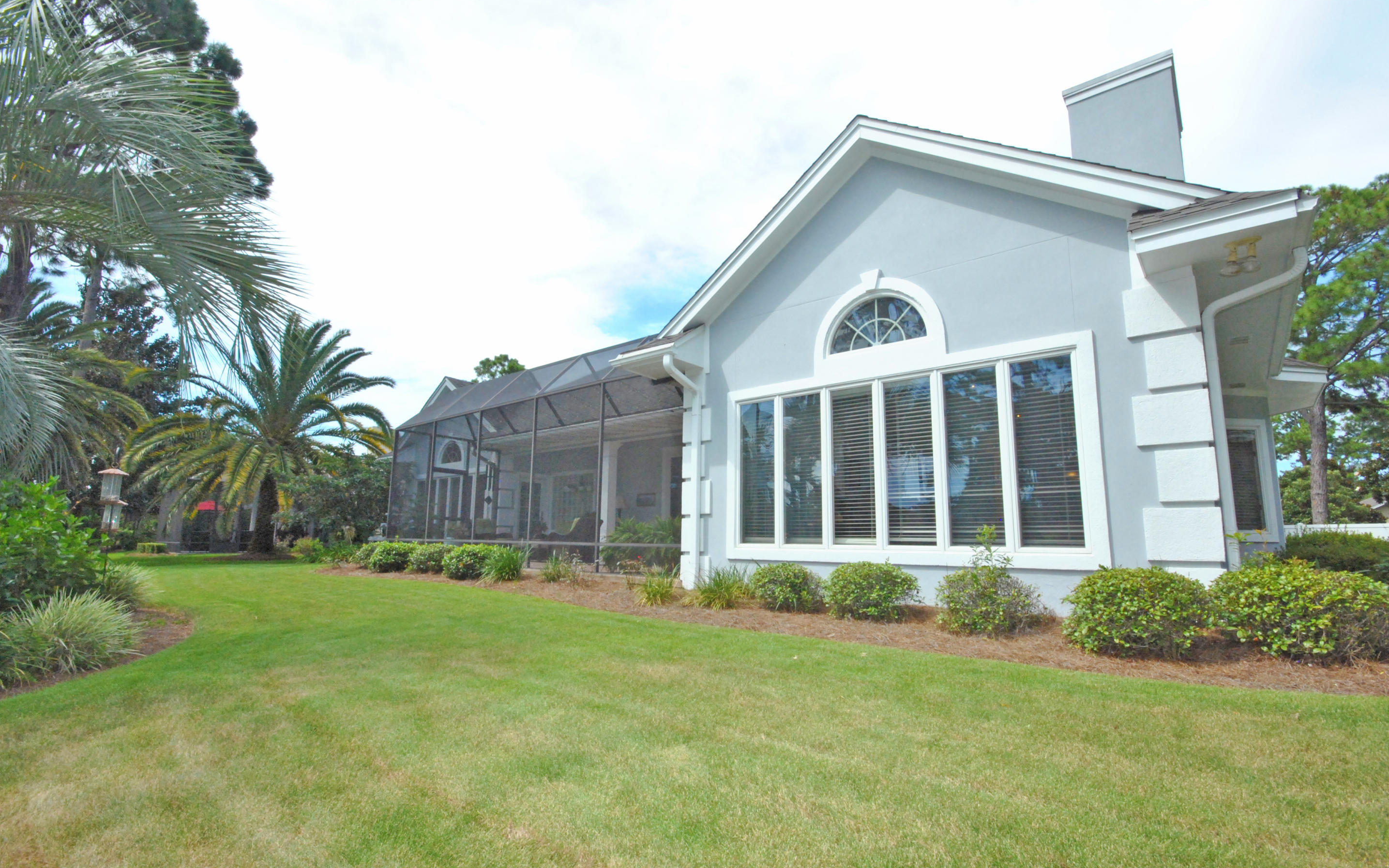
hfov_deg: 97.8
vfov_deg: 71.2
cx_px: 683
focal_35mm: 16
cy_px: 448
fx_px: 606
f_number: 18
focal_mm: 10
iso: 800
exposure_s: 1/160
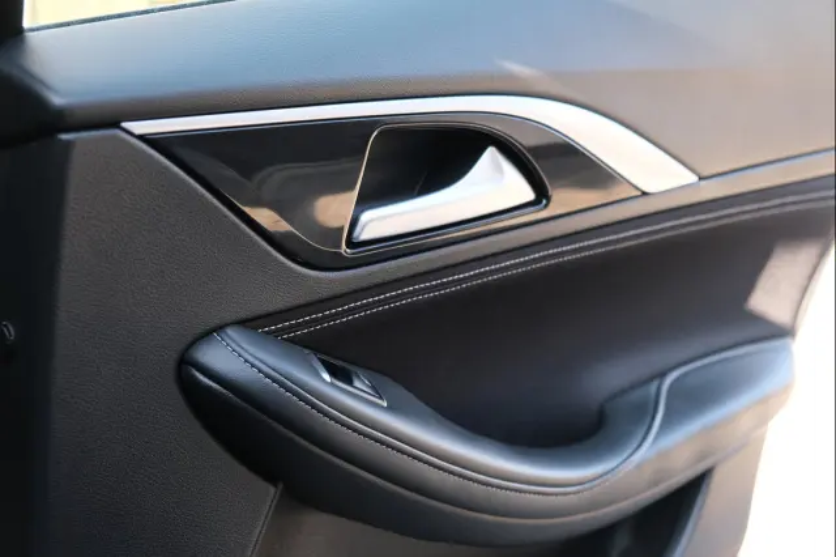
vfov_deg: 31.2
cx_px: 418
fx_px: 998
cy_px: 278
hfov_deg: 45.5
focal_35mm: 43
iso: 320
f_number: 3.2
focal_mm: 28.9
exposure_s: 1/80
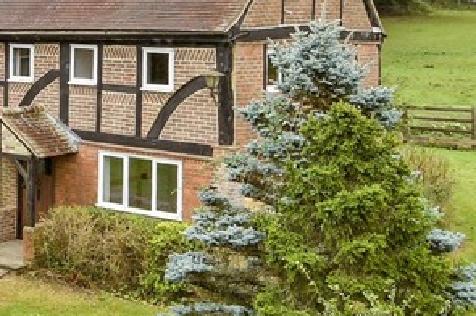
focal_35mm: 73
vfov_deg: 18.3
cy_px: 19
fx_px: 964
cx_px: -108
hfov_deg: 24.8
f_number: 11
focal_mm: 14
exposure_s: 1/25
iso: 160
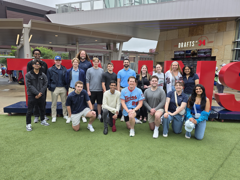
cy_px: 90
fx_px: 159
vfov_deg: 58.9
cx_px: 120
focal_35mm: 23
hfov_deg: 73.9
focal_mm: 6.3
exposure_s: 1/1663
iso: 80
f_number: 1.7
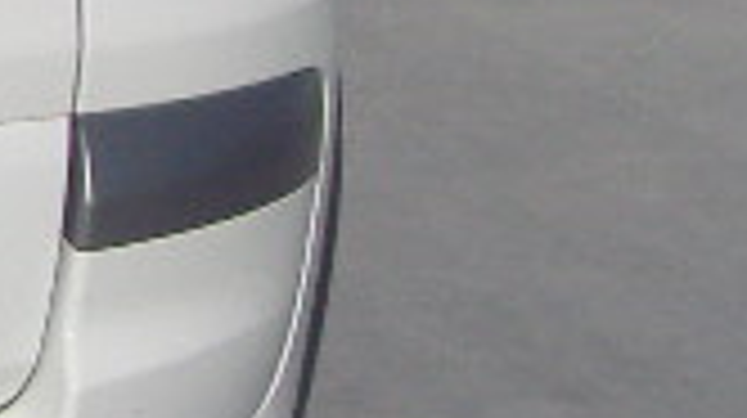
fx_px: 4927
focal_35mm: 249
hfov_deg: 8.1
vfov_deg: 4.8
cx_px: -968
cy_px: -346
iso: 80
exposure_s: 1/800
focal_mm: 6.2
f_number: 7
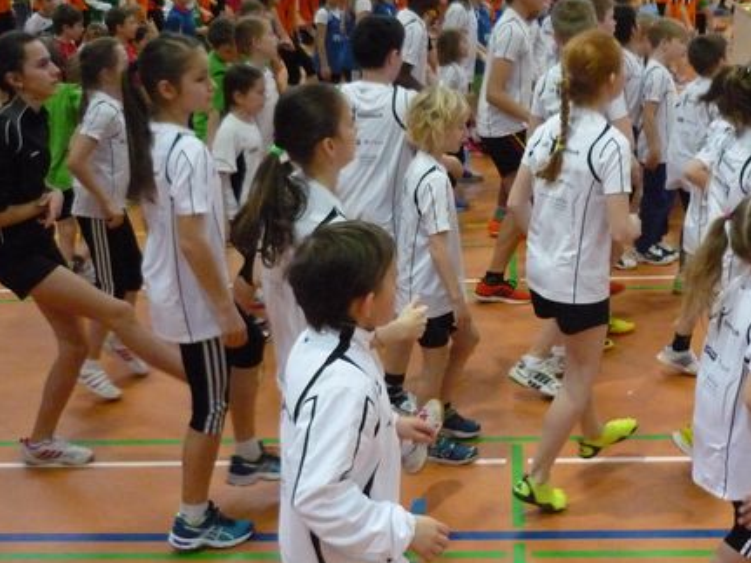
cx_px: 458
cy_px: 261
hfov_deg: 38.7
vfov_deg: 29.7
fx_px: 1063
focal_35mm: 49
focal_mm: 5.5
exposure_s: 1/125
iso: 800
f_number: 2.8
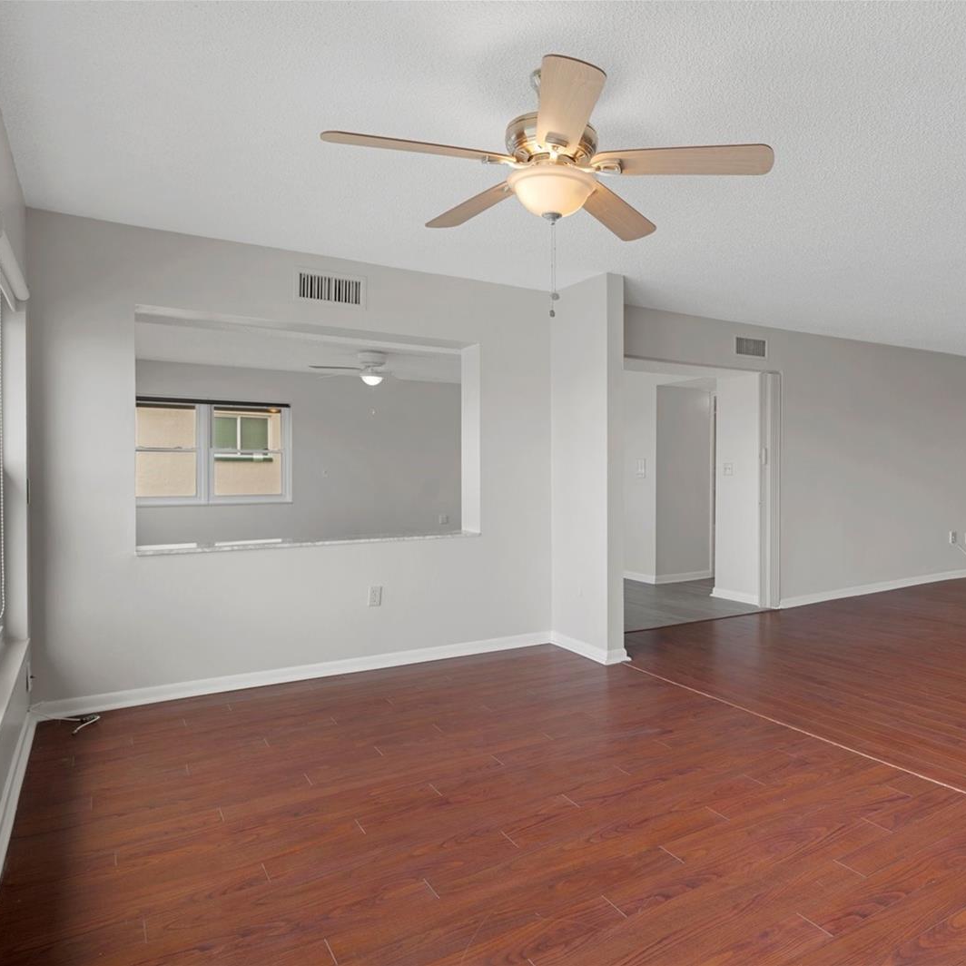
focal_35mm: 23
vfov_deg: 67.3
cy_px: 483
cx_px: 614
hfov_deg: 66.1
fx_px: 726
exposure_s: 1/3
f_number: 6.3
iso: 320
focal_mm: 18
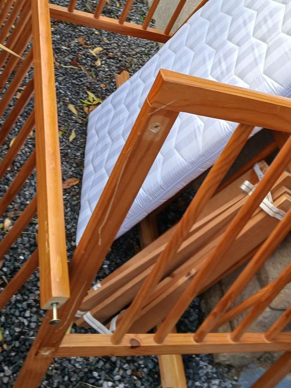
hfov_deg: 35.8
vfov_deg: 45.5
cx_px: 177
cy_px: 107
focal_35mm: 40
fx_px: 448
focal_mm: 3.98
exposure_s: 1/100
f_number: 1.8
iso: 32
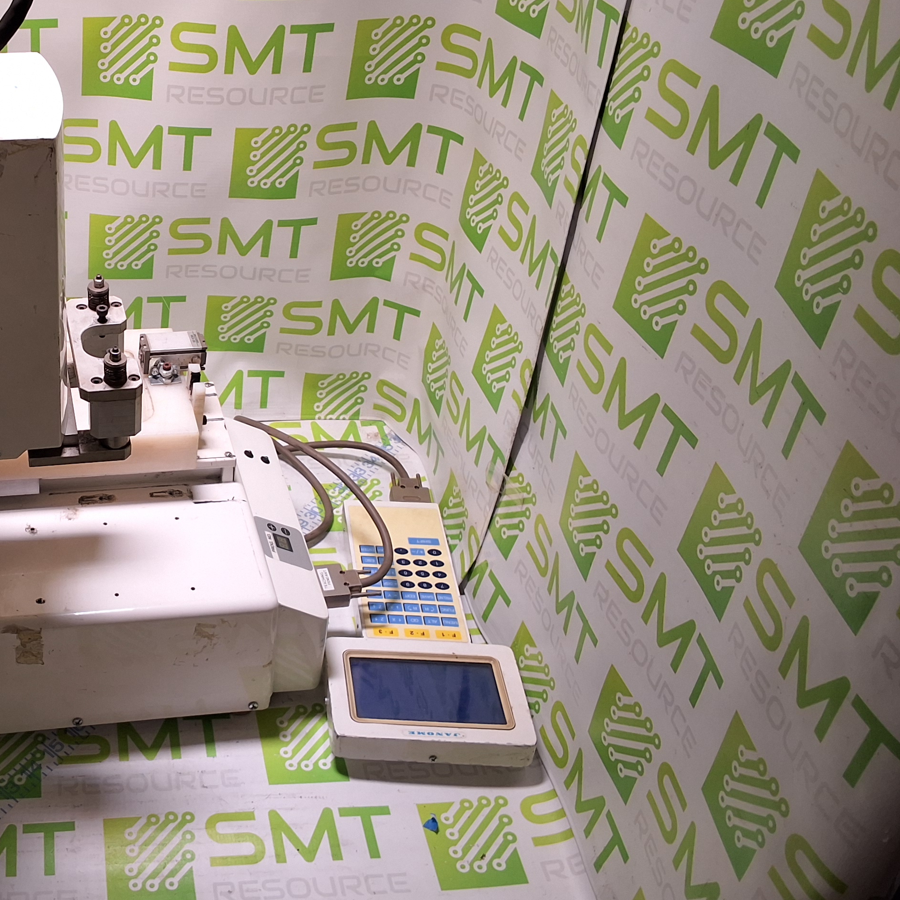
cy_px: 406
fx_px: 1265
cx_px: 129
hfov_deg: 37.2
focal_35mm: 43
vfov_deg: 39.1
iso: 50
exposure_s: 1/120
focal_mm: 2.91
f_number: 1.9
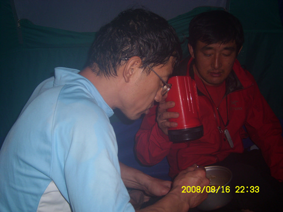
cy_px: 106
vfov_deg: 40.7
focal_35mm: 35
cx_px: 142
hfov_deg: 52.6
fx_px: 286
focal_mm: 5.8
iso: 50
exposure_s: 1/30
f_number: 2.8
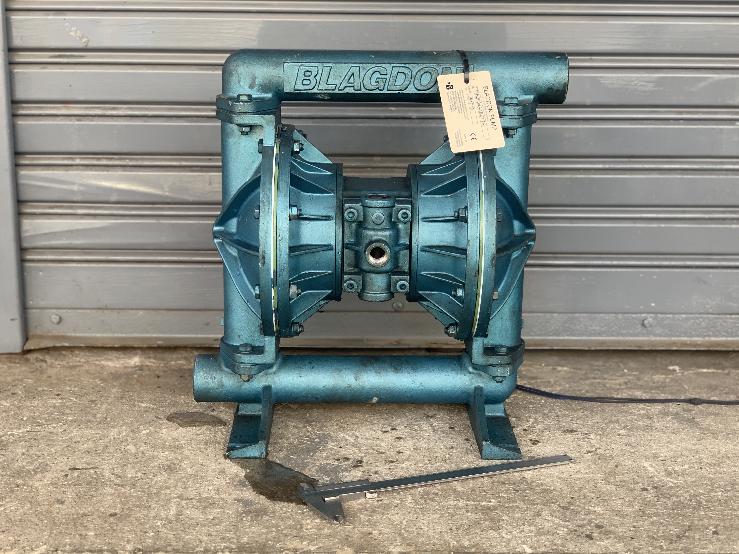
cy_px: 277
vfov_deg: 28.0
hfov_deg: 36.8
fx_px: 1110
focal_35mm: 52
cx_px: 370
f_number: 2.4
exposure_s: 1/122
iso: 40
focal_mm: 6
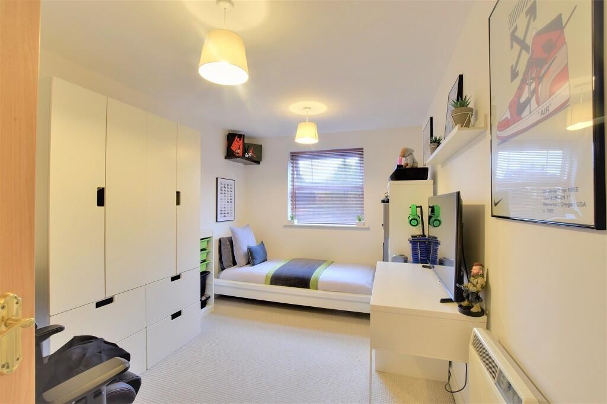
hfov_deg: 100.4
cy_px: 202
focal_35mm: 15
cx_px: 304
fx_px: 253
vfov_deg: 77.3
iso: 100
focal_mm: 10
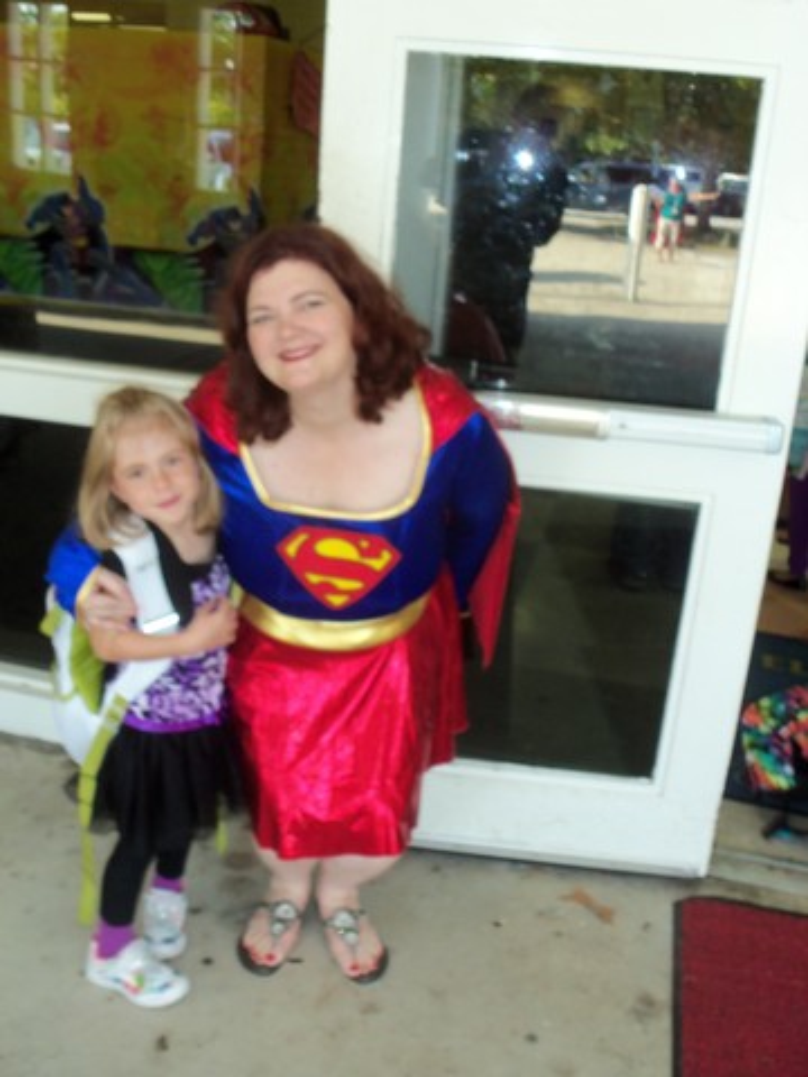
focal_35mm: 38
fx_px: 1183
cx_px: 404
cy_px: 538
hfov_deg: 37.7
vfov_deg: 49.0
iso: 100
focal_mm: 6.7
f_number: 3.7
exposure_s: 1/30
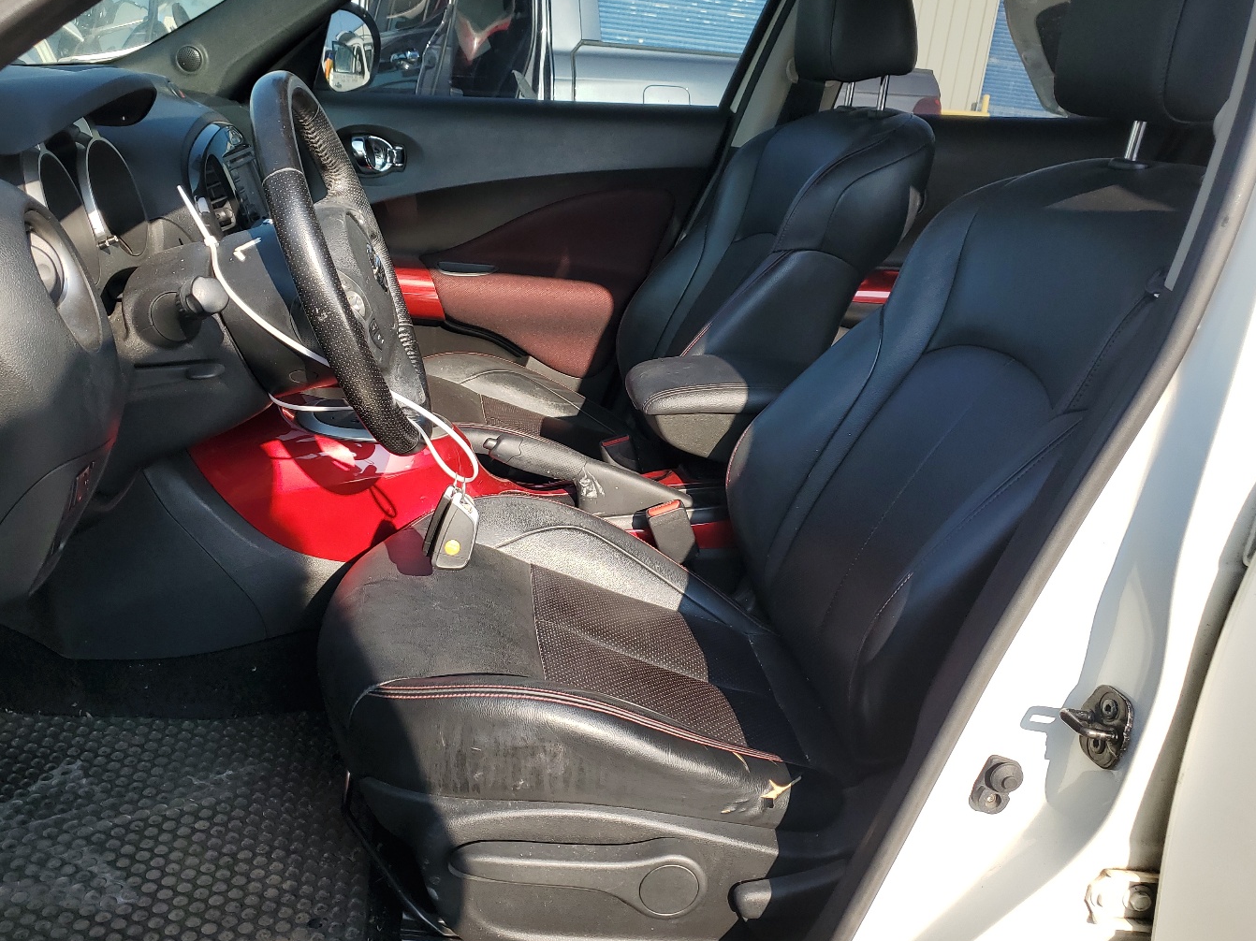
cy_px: 480
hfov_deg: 58.3
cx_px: 584
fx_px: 1125
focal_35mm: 31
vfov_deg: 45.4
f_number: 1.5
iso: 50
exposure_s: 1/1250
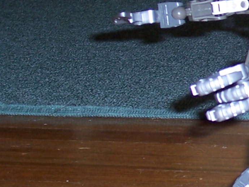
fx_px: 1281
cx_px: 377
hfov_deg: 10.7
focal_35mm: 178
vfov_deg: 8.3
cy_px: 70
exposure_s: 1/60
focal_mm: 8.6
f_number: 3.4
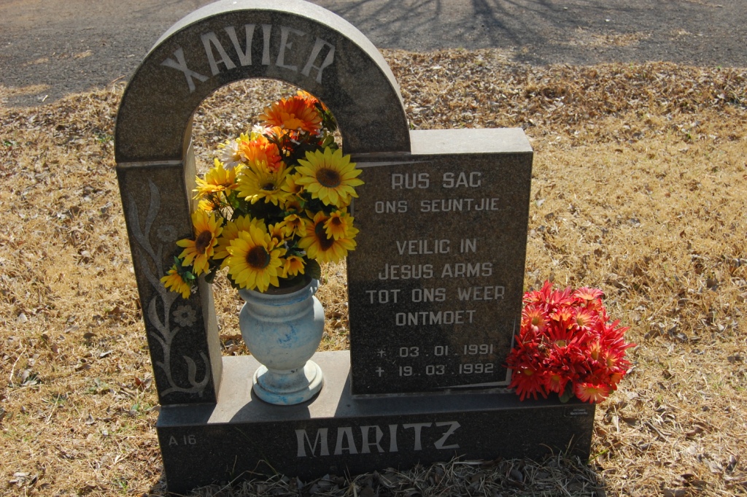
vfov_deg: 34.2
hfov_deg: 49.6
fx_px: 809
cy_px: 248
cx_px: 374
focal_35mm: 39
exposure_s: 1/800
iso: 400
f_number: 7.1
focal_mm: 26
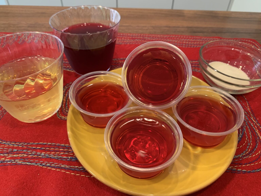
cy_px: 98
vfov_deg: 53.1
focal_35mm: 26
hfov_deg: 67.3
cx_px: 130
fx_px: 196
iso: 250
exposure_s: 1/60
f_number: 1.8
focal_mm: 4.25
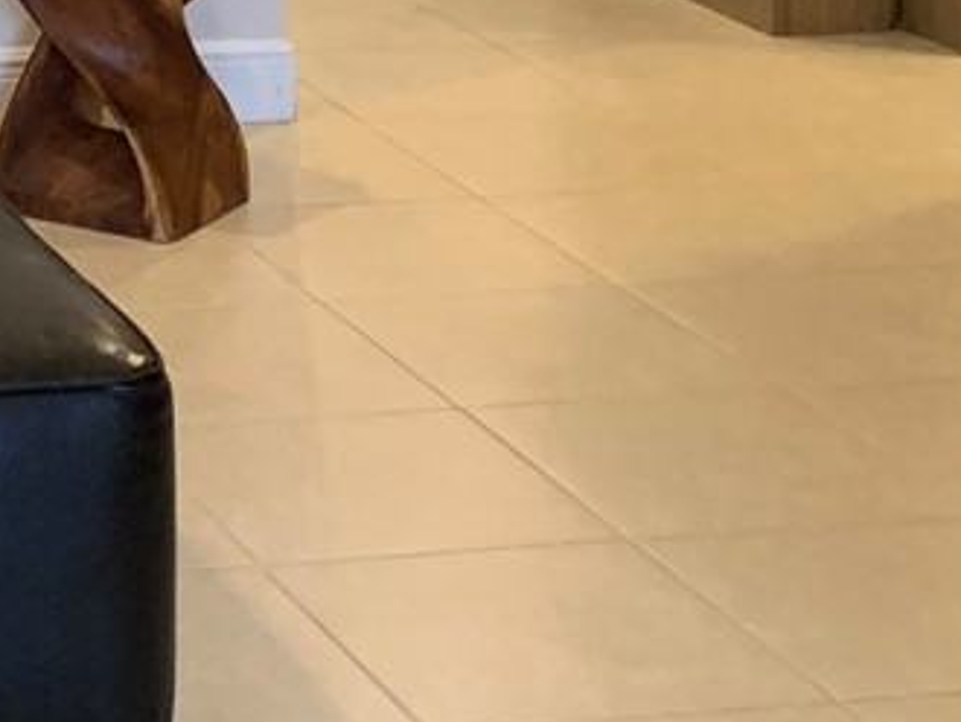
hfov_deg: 14.6
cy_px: -597
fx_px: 3501
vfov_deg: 11.0
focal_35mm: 126
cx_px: -446
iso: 200
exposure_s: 1/60
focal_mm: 4.25
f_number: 1.8
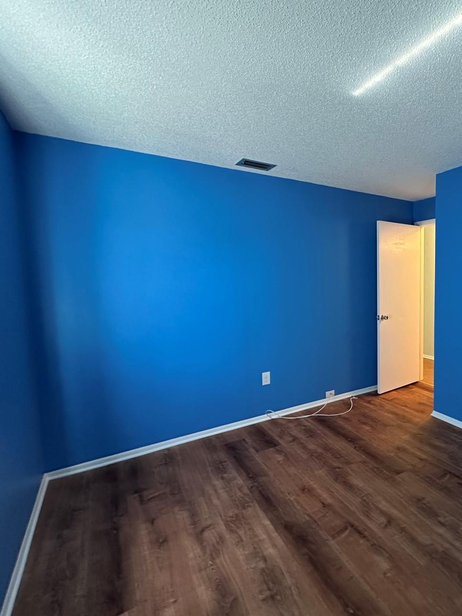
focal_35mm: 19
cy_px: 304
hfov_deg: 64.2
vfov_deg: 84.7
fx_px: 338
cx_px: 352
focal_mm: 2.22
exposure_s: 1/60
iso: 640
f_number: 2.2
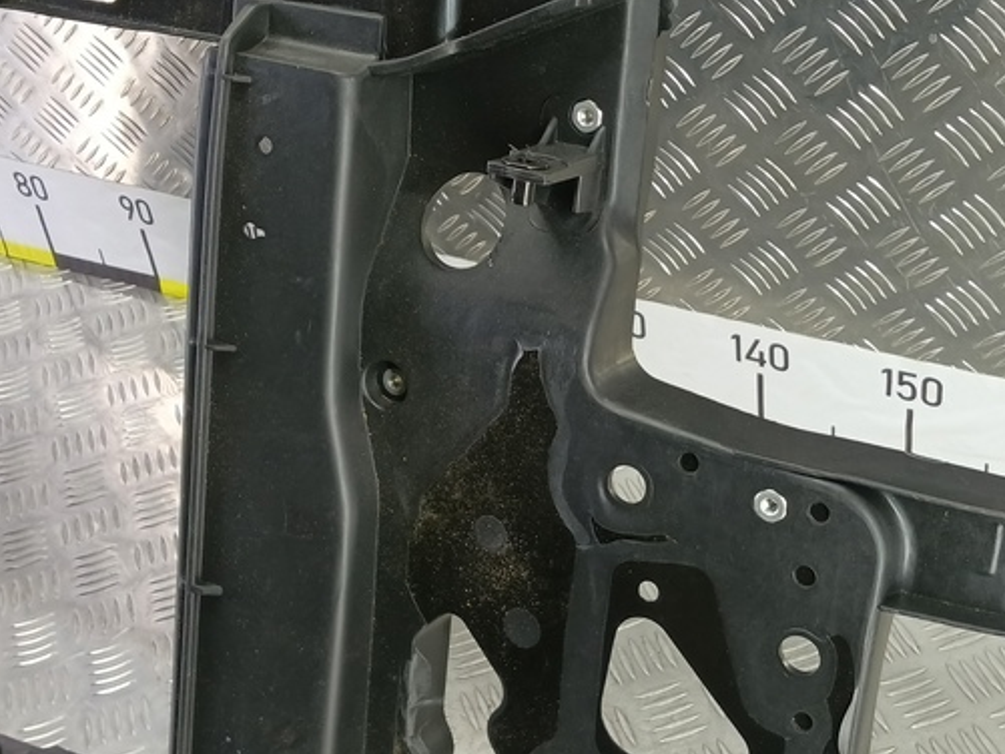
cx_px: 602
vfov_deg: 30.9
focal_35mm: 47
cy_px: 345
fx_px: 1365
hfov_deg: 40.3
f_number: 1.6
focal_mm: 4.11
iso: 213
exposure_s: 1/50
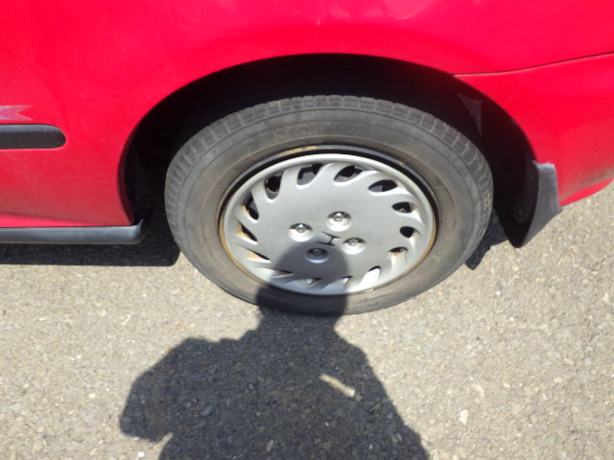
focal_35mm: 28
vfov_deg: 49.7
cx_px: 307
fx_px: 497
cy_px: 230
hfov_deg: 63.4
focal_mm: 5
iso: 125
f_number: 4.2
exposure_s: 1/500
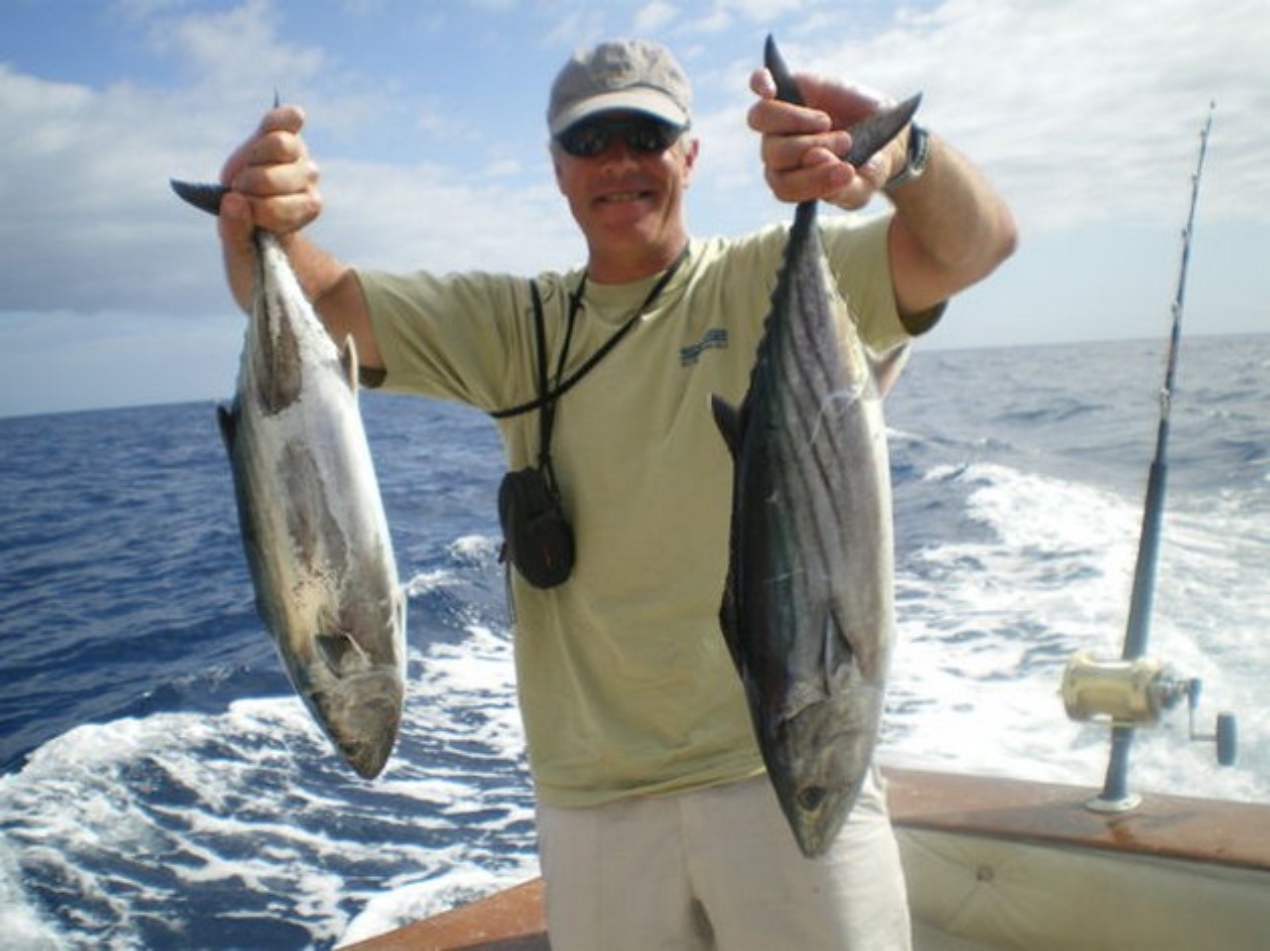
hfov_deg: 51.4
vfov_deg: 39.6
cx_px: 635
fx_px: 1320
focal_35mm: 36
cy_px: 476
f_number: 4.6
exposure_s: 1/500
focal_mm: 6.3
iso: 50
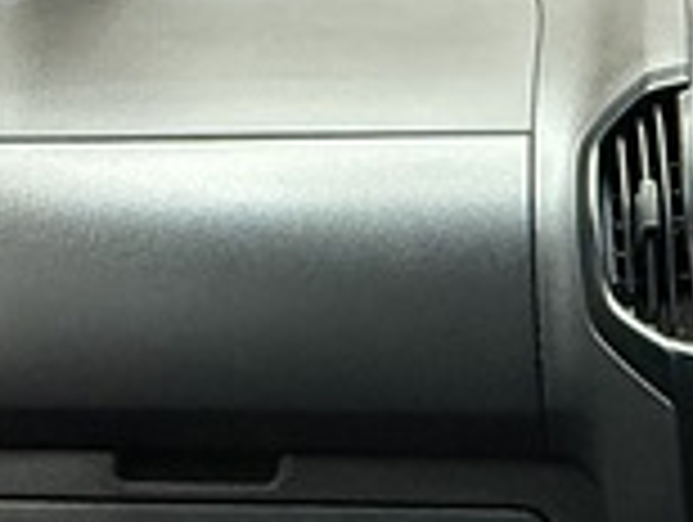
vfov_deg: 15.9
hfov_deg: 19.5
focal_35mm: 93
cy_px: 171
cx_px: 882
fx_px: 1865
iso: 800
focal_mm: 2.22
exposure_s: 1/60
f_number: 2.2
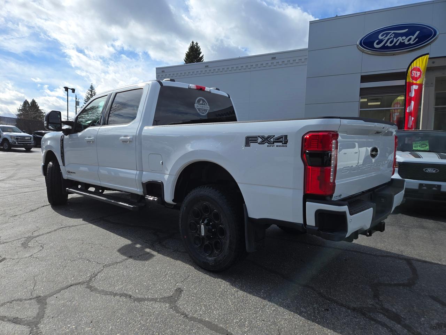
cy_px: 168
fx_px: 296
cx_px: 223
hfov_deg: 73.9
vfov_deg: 58.9
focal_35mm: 23
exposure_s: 1/2145
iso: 25
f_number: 1.8
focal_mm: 5.4
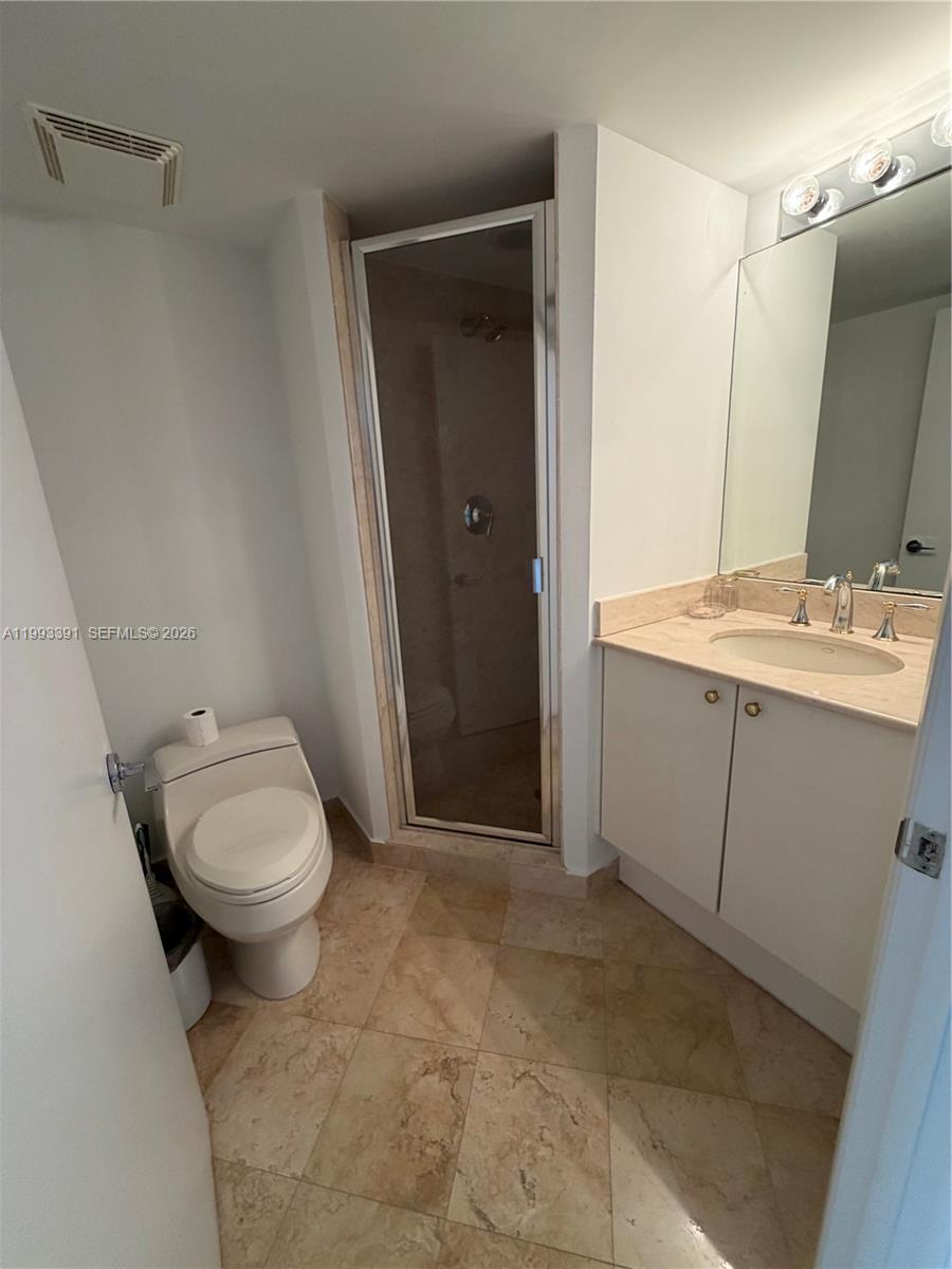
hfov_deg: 85.7
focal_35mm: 14
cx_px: 476
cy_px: 634
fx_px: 513
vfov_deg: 102.1
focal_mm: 2.22
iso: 200
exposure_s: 1/120
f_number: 2.2
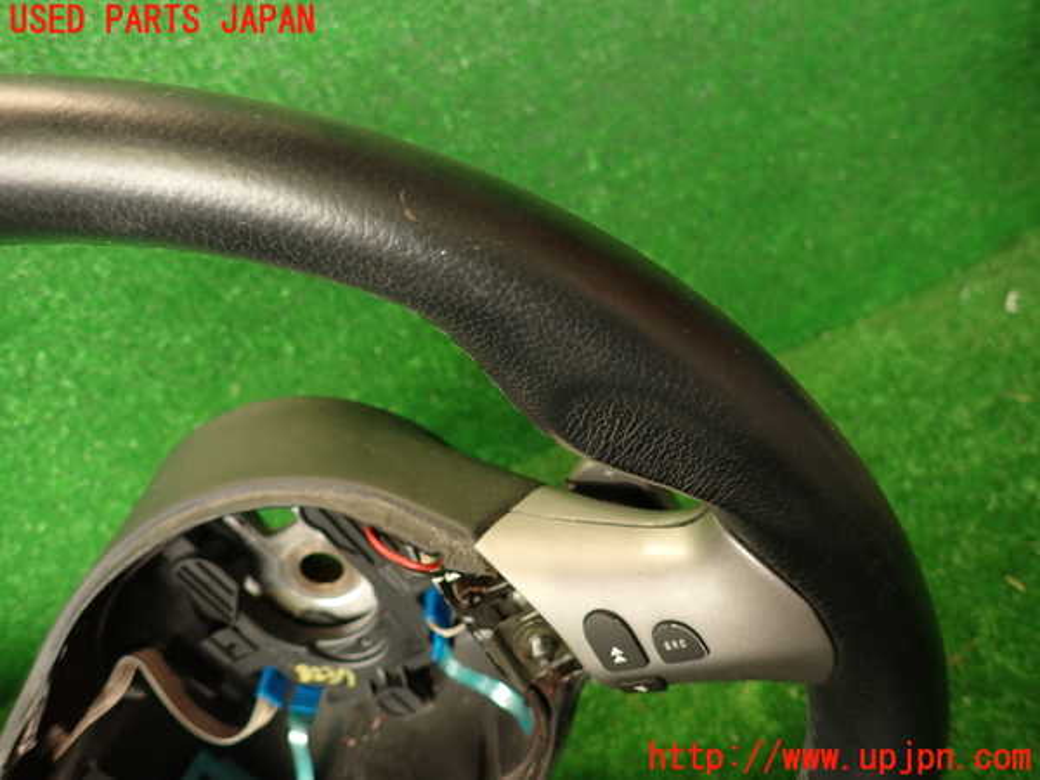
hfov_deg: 69.4
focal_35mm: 25
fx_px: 751
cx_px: 520
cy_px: 390
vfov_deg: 54.9
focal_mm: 4.5
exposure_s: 1/30
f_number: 2
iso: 200
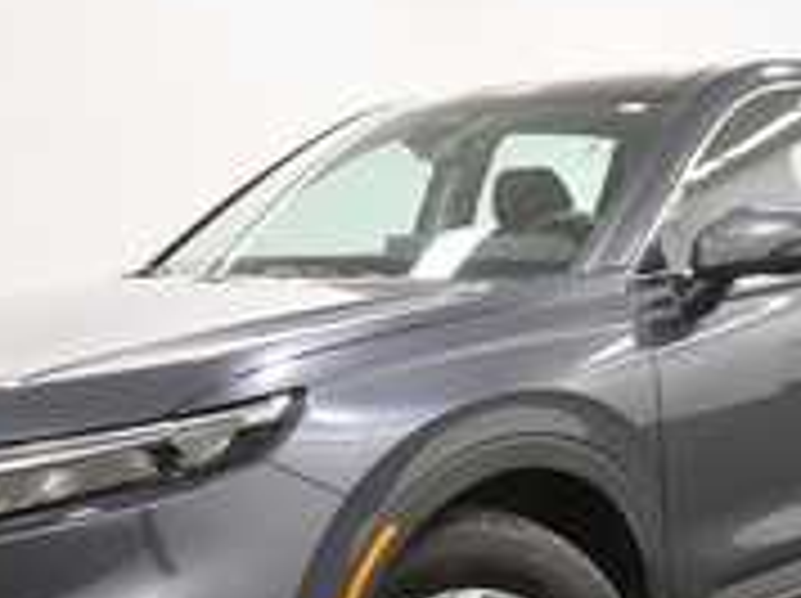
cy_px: 465
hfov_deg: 29.9
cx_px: 410
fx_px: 1502
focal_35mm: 65
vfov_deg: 22.3
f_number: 5.6
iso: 1250
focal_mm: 20
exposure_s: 1/125
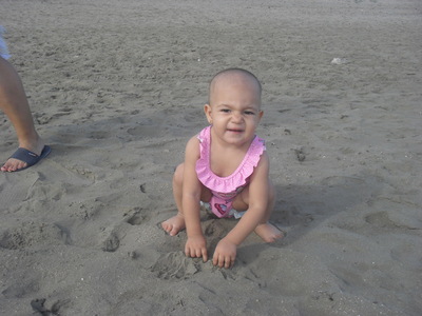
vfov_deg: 40.7
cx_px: 211
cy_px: 158
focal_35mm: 35
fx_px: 427
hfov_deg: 52.6
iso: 100
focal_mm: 6.3
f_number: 8.4
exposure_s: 1/90
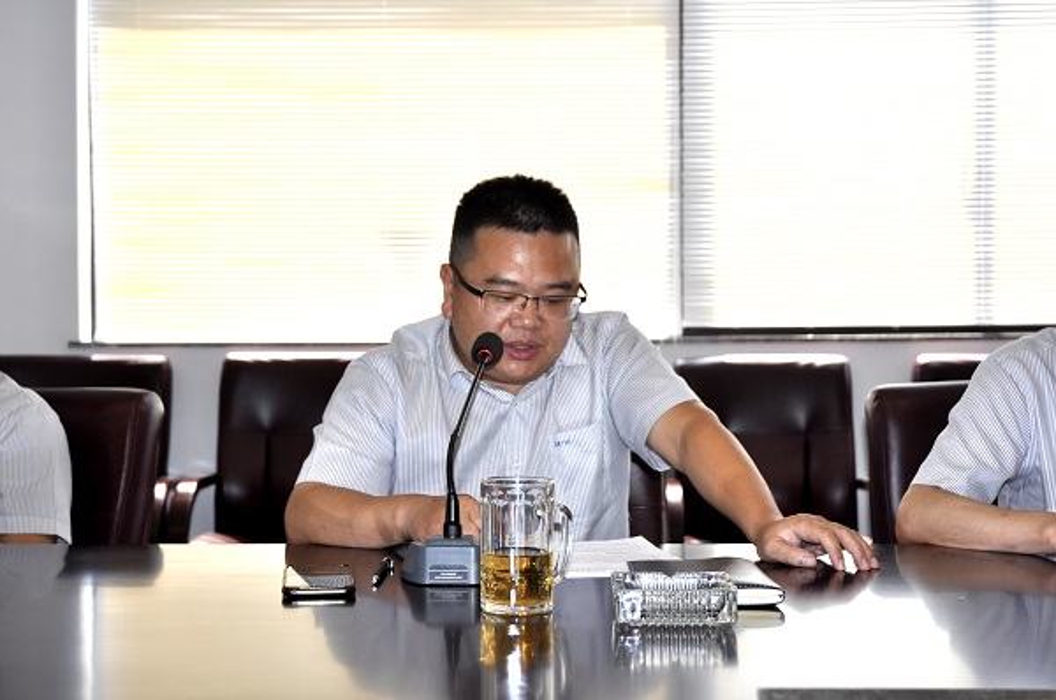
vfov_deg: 22.5
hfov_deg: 33.4
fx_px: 1757
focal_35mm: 60
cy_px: 350
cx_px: 528
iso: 200
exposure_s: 1/80
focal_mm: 40
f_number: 4.2
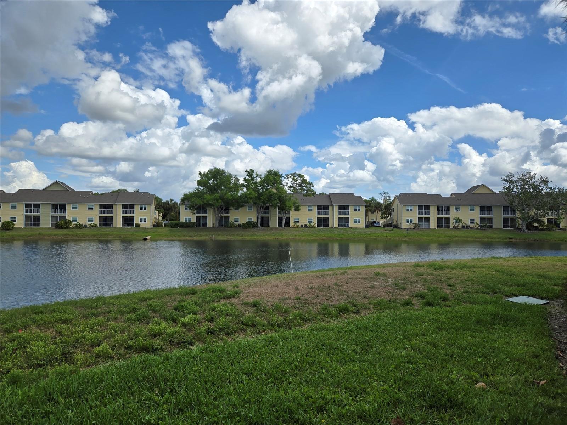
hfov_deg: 73.9
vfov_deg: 58.9
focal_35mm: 23
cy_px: 212
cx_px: 284
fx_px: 377
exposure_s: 1/2163
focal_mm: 5.4
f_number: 1.8
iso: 25
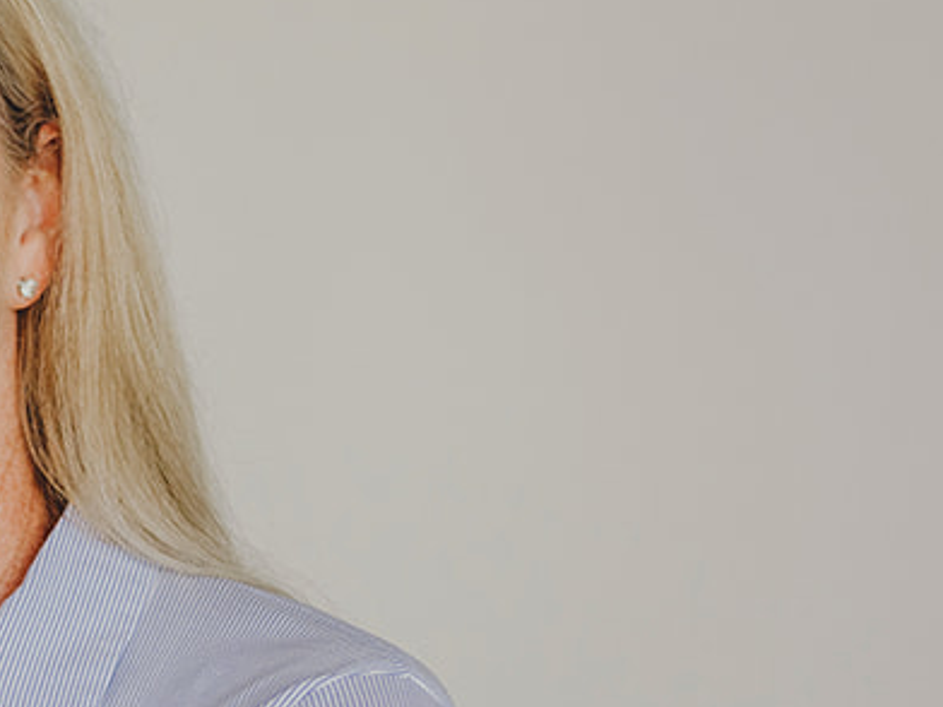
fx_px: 5339
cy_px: 670
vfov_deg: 7.6
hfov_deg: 9.9
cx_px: -303
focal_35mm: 196
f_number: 1.8
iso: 640
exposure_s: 1/1250
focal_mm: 50
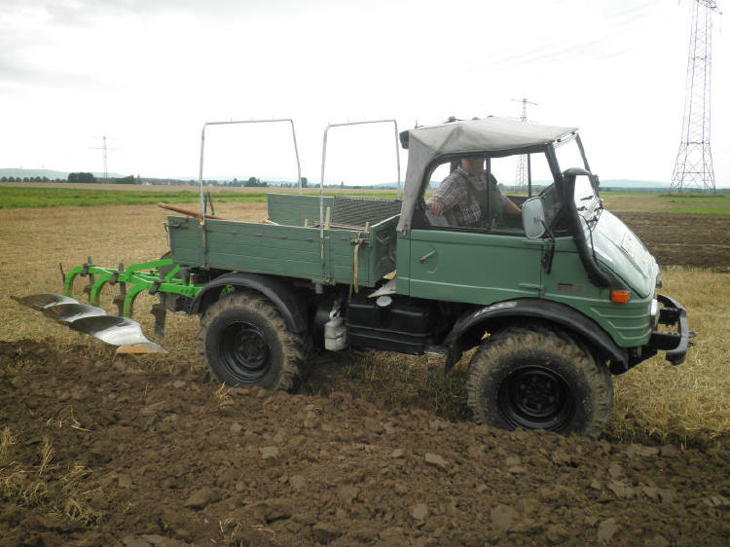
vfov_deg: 45.4
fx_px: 654
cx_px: 365
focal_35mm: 31
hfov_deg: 58.4
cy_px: 274
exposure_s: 1/200
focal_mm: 5.5
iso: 64
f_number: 2.9
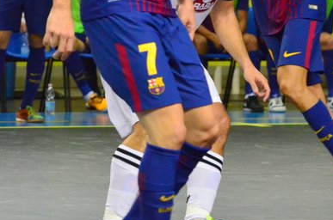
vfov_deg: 3.5
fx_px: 3581
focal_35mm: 388
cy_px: 19
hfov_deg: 5.3
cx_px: 207
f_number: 6.3
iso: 6400
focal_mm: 125
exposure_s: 1/500
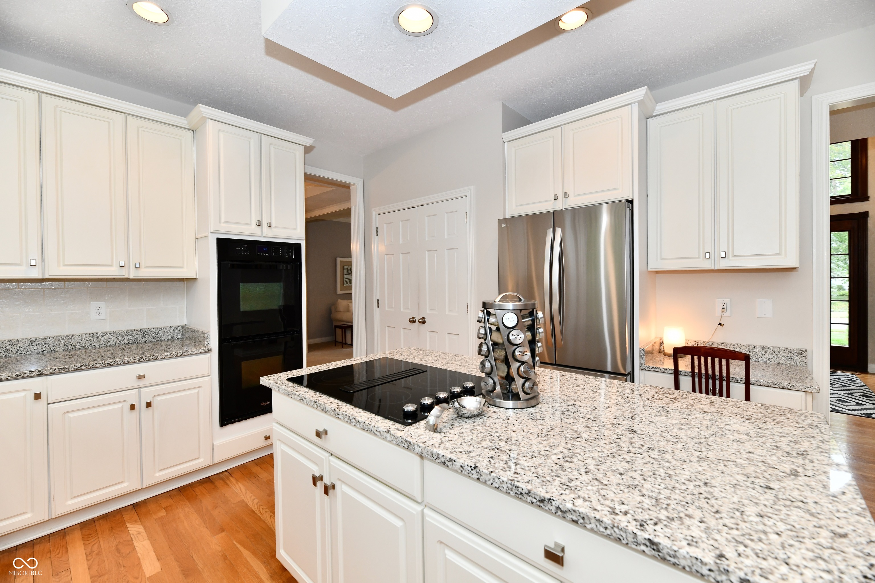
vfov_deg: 81.2
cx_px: 438
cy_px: 292
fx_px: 340
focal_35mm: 14
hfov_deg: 104.3
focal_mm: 14
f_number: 6.3
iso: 640
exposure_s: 1/60
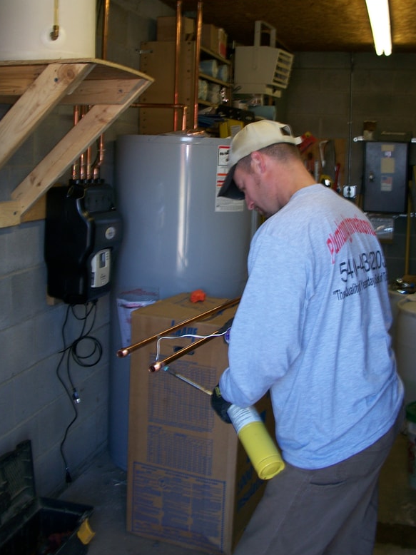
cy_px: 225
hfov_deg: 32.2
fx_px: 721
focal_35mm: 45
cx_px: 215
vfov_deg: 41.9
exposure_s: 1/30
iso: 80
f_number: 3.1
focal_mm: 6.3
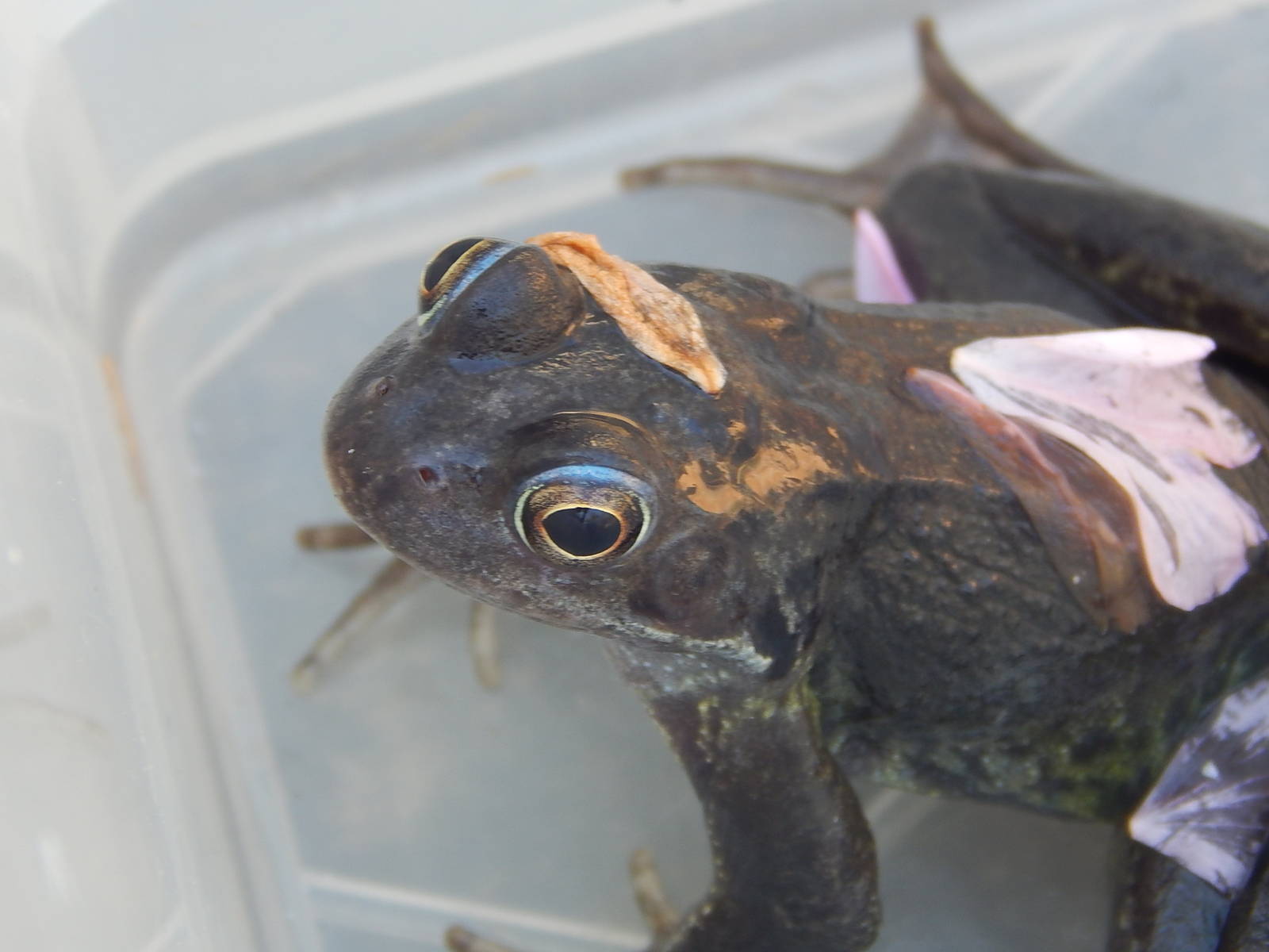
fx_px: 8578
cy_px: 476
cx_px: 634
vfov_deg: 6.4
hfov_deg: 8.5
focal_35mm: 234
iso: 125
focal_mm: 41.7
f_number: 5.6
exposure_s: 1/30
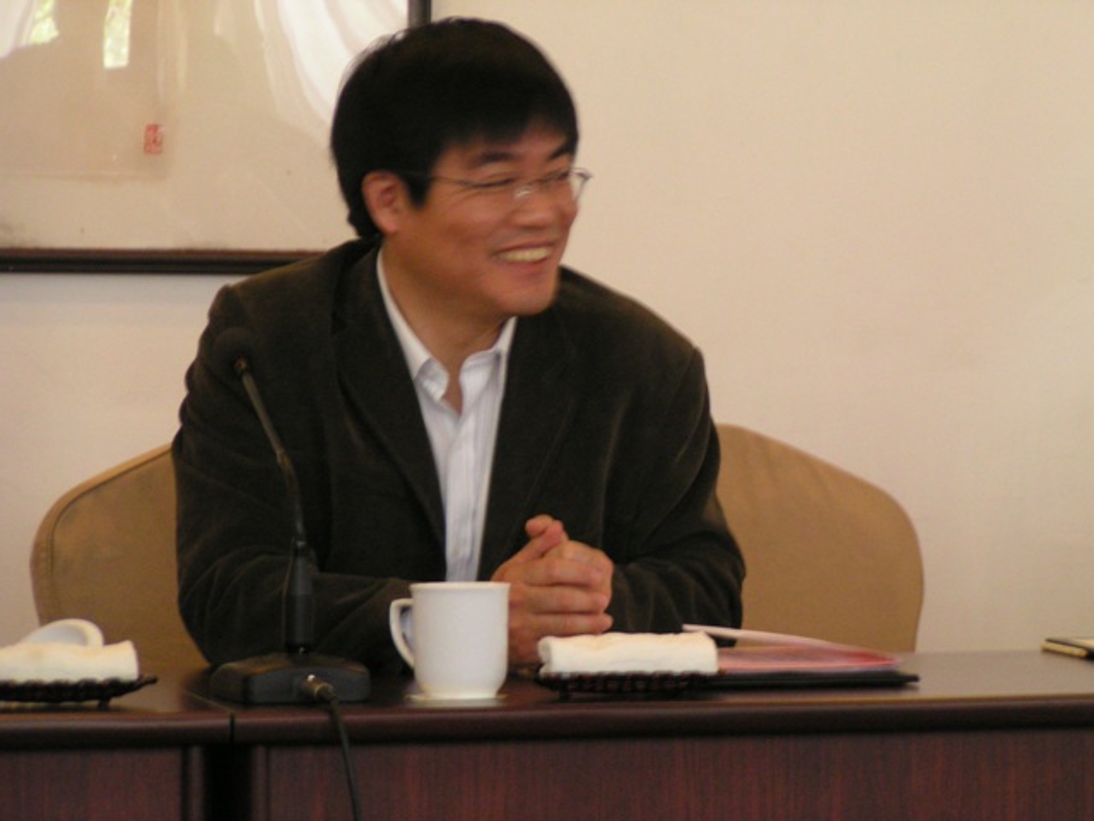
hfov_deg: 11.0
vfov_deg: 8.2
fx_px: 5689
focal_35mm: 180
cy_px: 410
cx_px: 547
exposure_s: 1/25
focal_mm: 27.5
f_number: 3.5
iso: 200
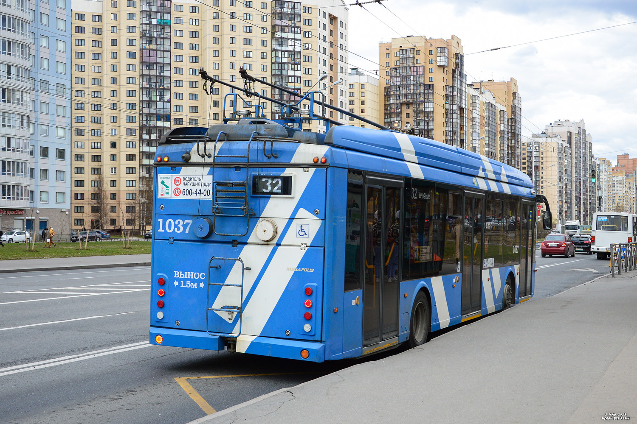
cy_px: 212
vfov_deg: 29.9
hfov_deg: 43.6
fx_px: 796
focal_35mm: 45
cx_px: 318
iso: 200
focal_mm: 30
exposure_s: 1/250
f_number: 5.6
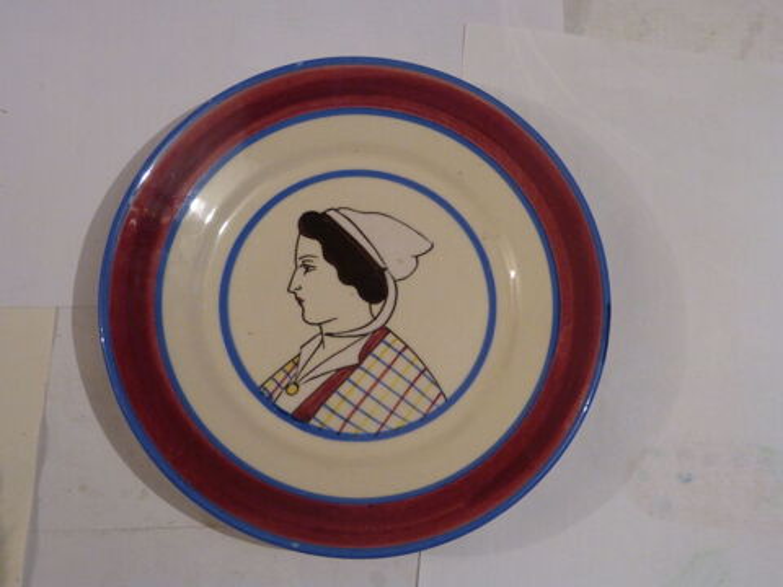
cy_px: 294
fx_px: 814
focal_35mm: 36
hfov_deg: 51.4
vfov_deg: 39.7
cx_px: 392
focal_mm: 6.3
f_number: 3.1
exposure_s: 1/15
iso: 400
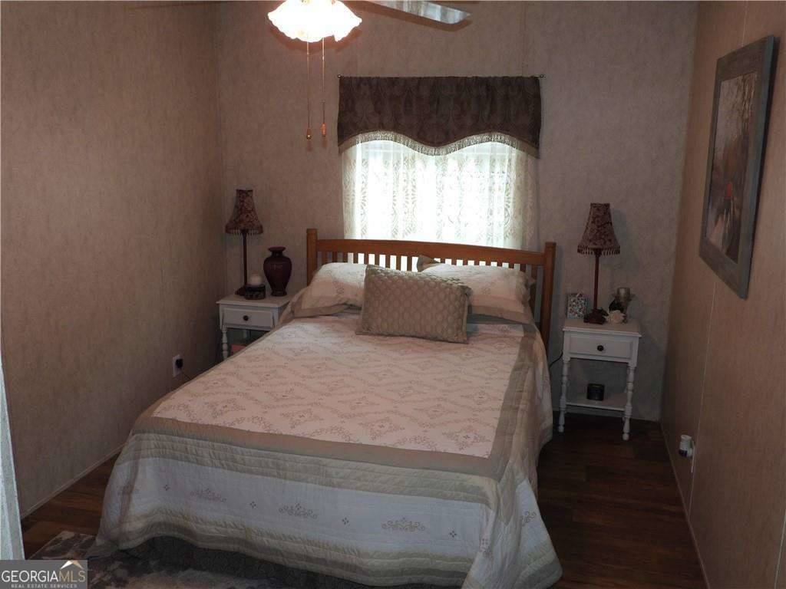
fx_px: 681
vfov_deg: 46.8
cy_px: 294
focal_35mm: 30
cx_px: 393
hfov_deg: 60.0
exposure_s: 1/30
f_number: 3.2
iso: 140
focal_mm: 5.4
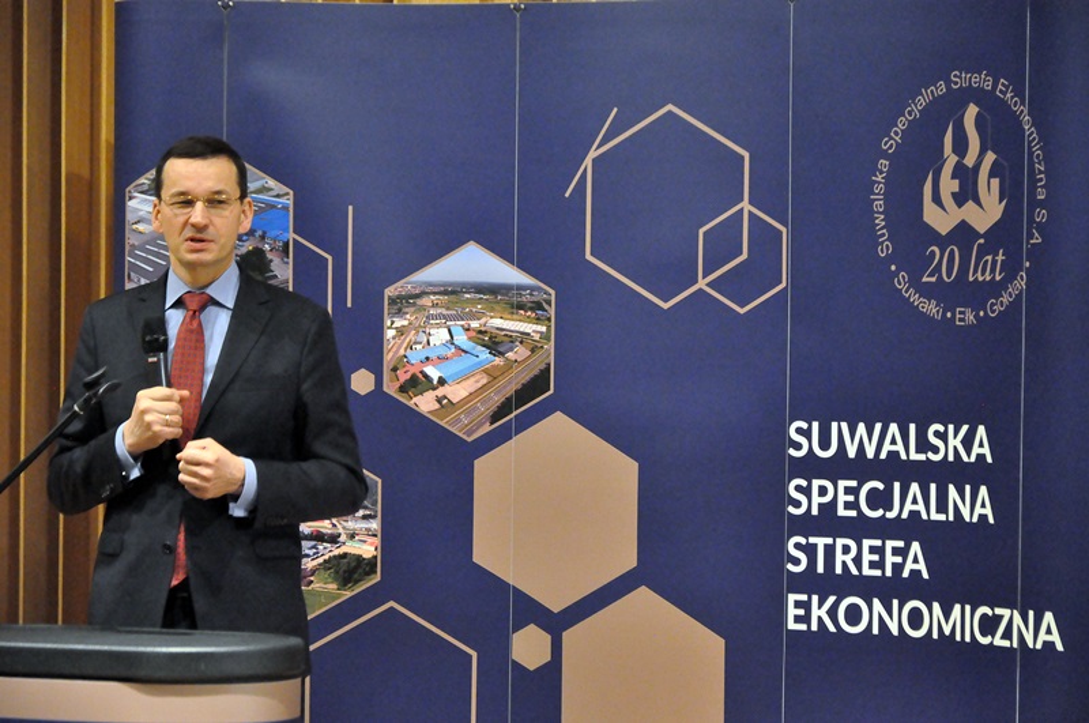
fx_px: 3625
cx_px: 544
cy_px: 362
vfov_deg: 11.4
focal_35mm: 120
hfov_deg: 17.1
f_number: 5.3
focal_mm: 80
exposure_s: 1/90
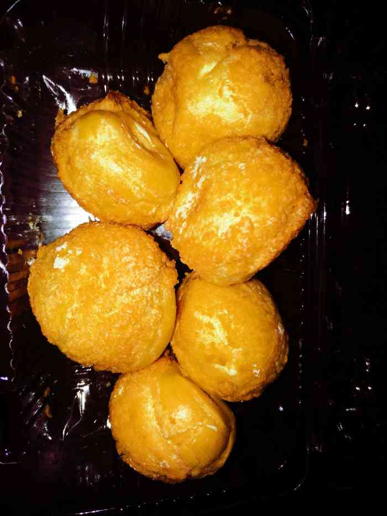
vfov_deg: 76.4
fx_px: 328
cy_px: 258
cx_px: 194
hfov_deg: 61.1
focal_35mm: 22
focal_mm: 3.79
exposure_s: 1/169
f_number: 2
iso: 50
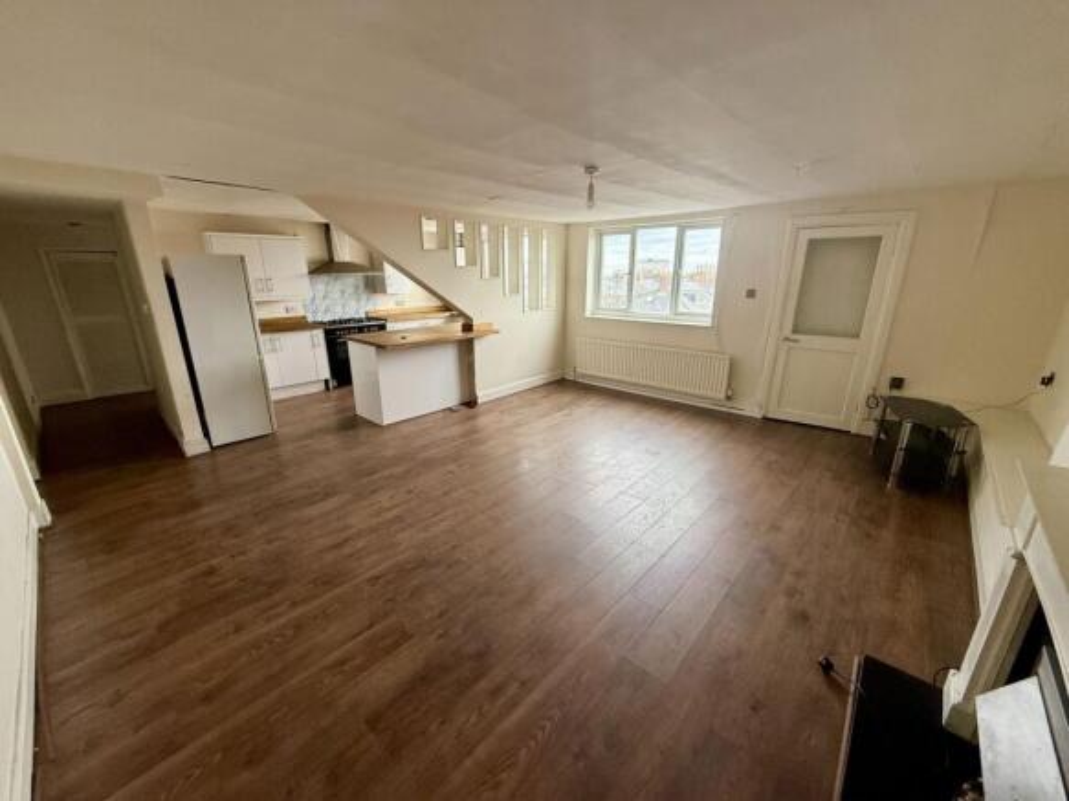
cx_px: 534
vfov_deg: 85.7
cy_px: 400
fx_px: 432
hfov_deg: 102.1
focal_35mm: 14
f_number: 2.2
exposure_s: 1/99
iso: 160
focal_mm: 2.22
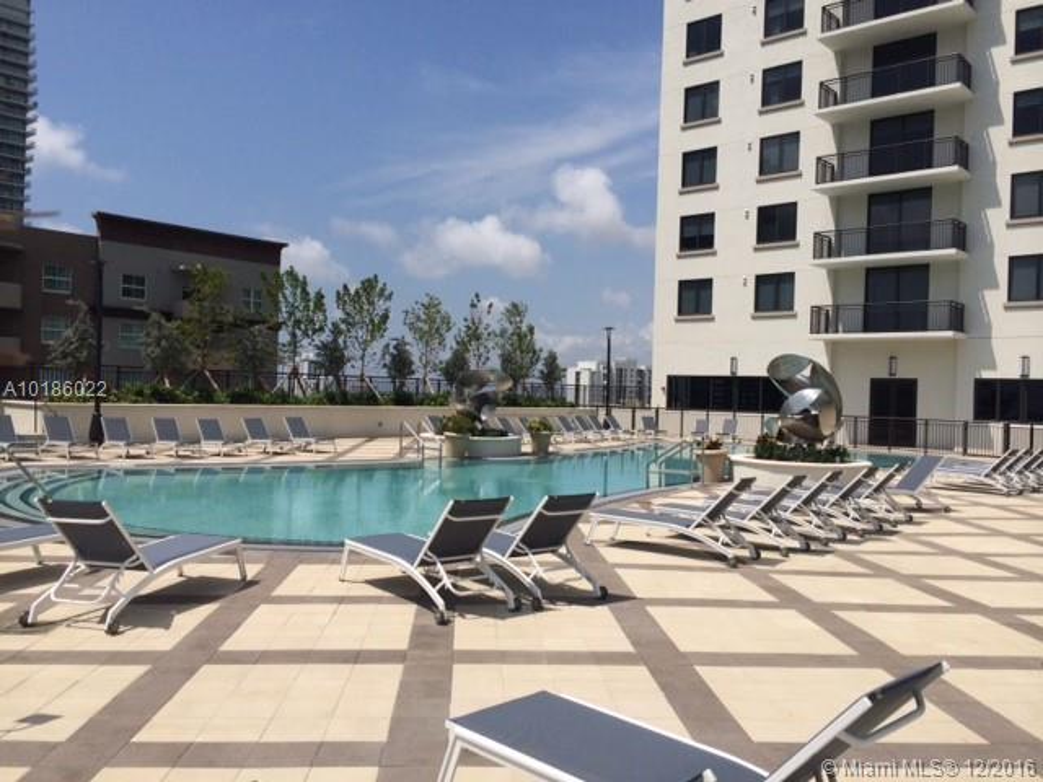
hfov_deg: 60.0
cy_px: 391
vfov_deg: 46.8
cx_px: 522
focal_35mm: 30
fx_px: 904
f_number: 2.2
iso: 40
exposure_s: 1/6849
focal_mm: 4.12
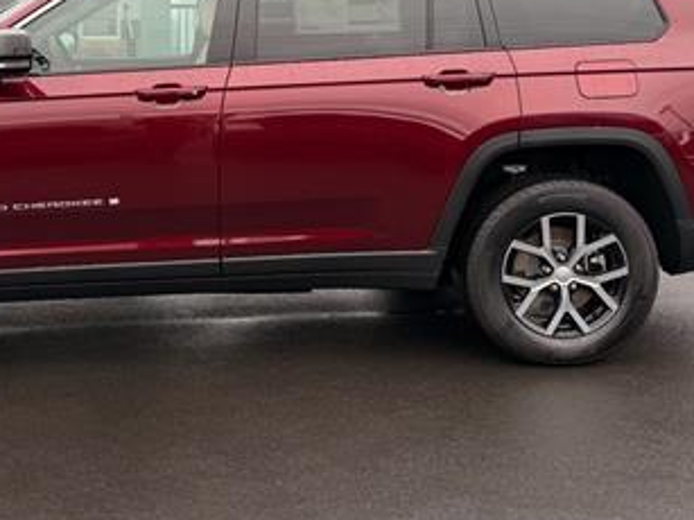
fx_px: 1002
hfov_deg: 37.5
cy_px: 111
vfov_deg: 28.5
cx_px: 192
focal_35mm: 50
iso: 64
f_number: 1.78
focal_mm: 6.76
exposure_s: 1/271
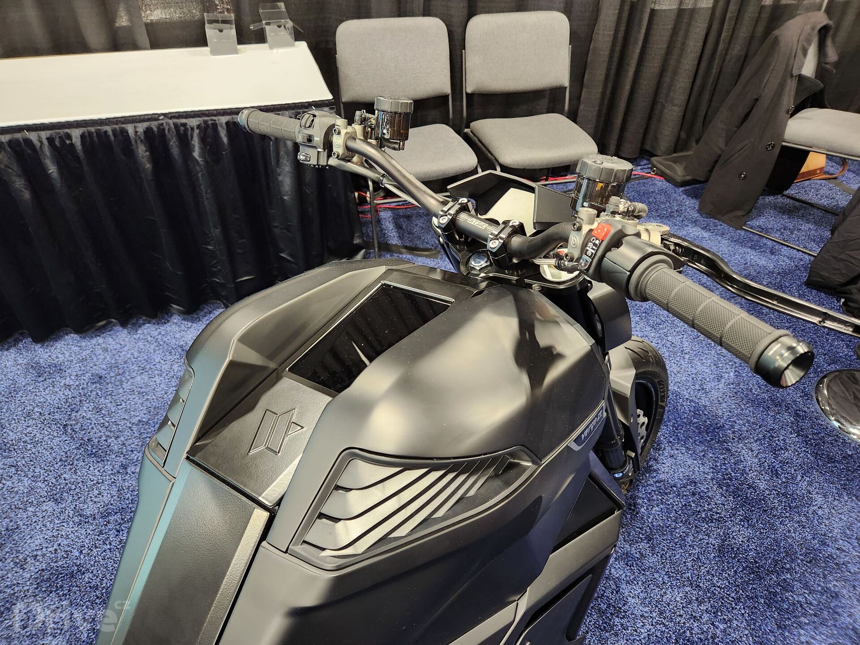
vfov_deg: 58.9
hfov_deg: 73.9
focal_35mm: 23
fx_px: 571
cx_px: 430
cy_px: 322
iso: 640
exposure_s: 1/33
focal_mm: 5.4
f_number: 1.8
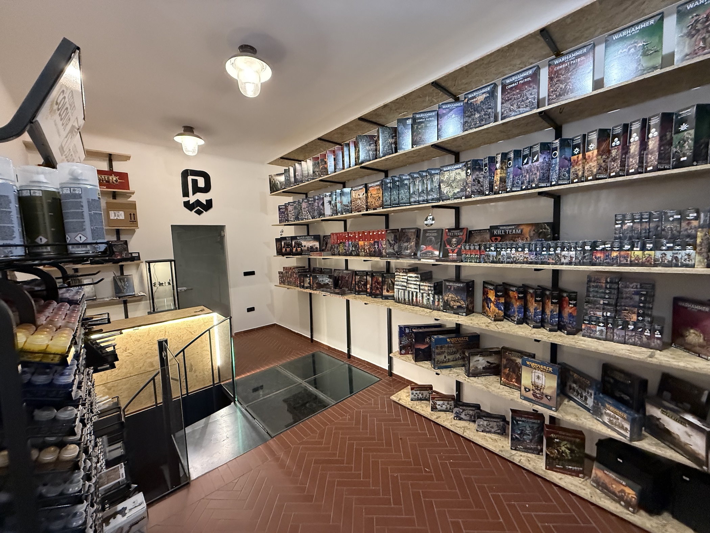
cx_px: 355
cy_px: 266
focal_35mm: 14
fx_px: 287
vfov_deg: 85.7
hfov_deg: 102.1
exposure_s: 1/50
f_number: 2.2
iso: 640
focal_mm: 2.22
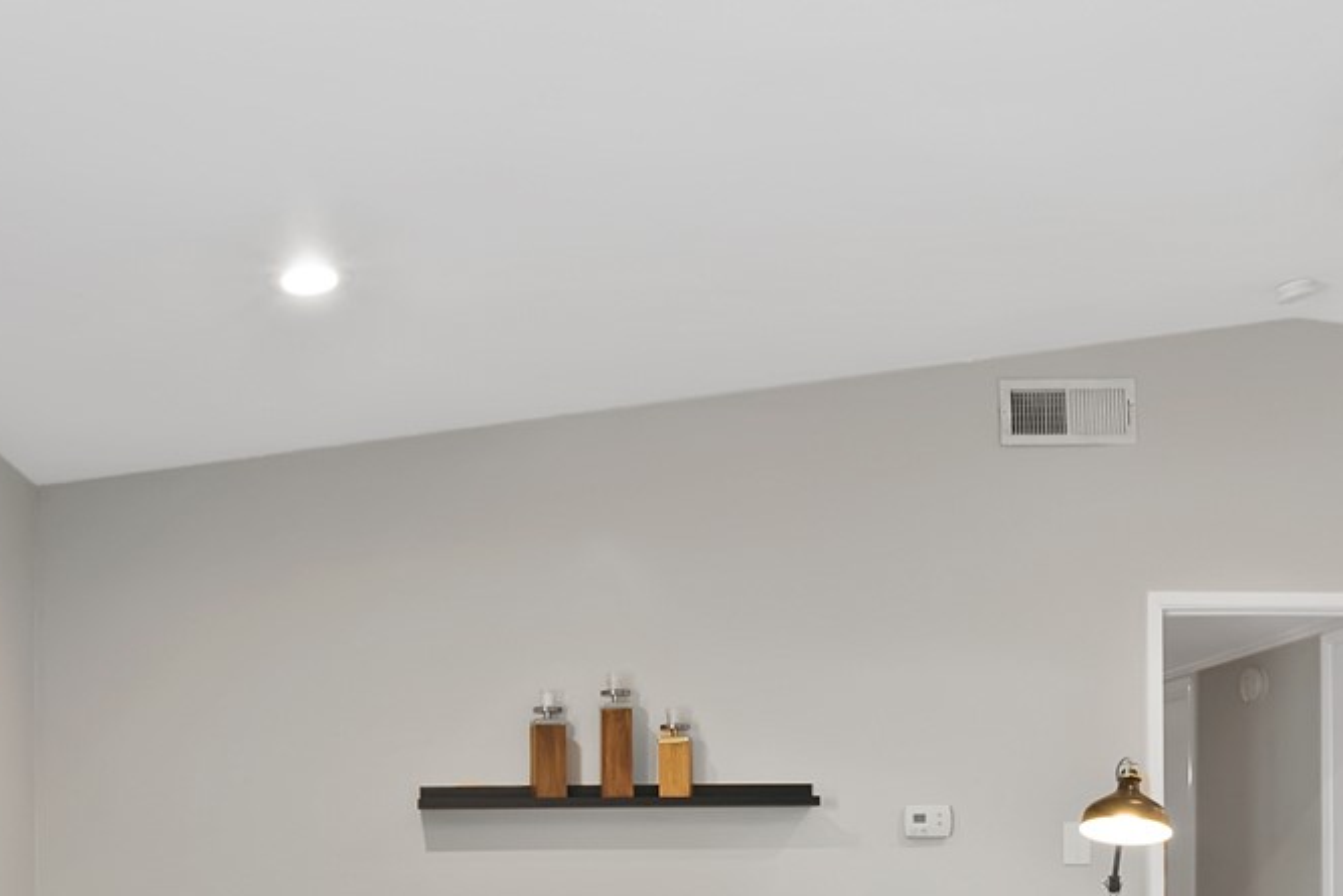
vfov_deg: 34.5
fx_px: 1343
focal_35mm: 36
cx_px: 566
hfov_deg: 52.9
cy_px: 830
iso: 640
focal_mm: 12
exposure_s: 1/2
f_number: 9
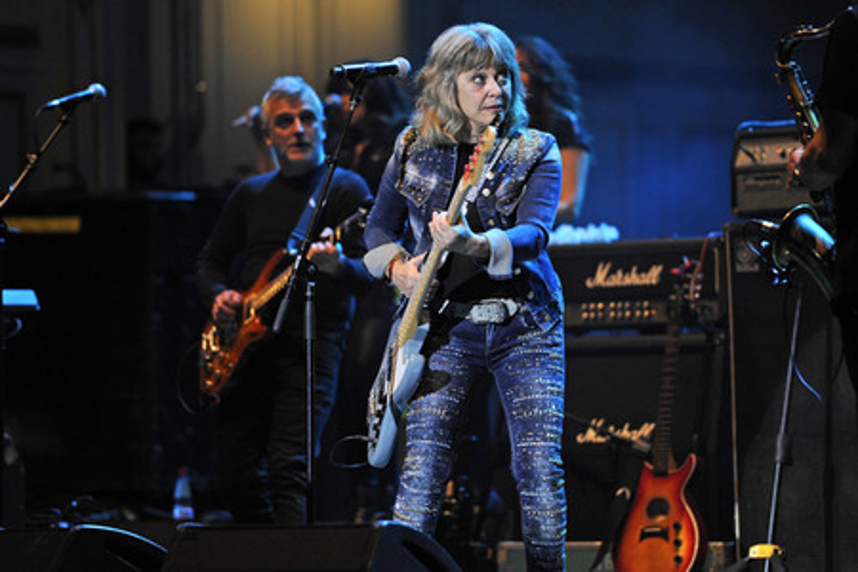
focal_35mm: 200
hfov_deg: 10.3
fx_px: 4766
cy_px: 286
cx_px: 429
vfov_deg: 6.9
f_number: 2.8
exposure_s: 1/200
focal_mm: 200
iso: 1600
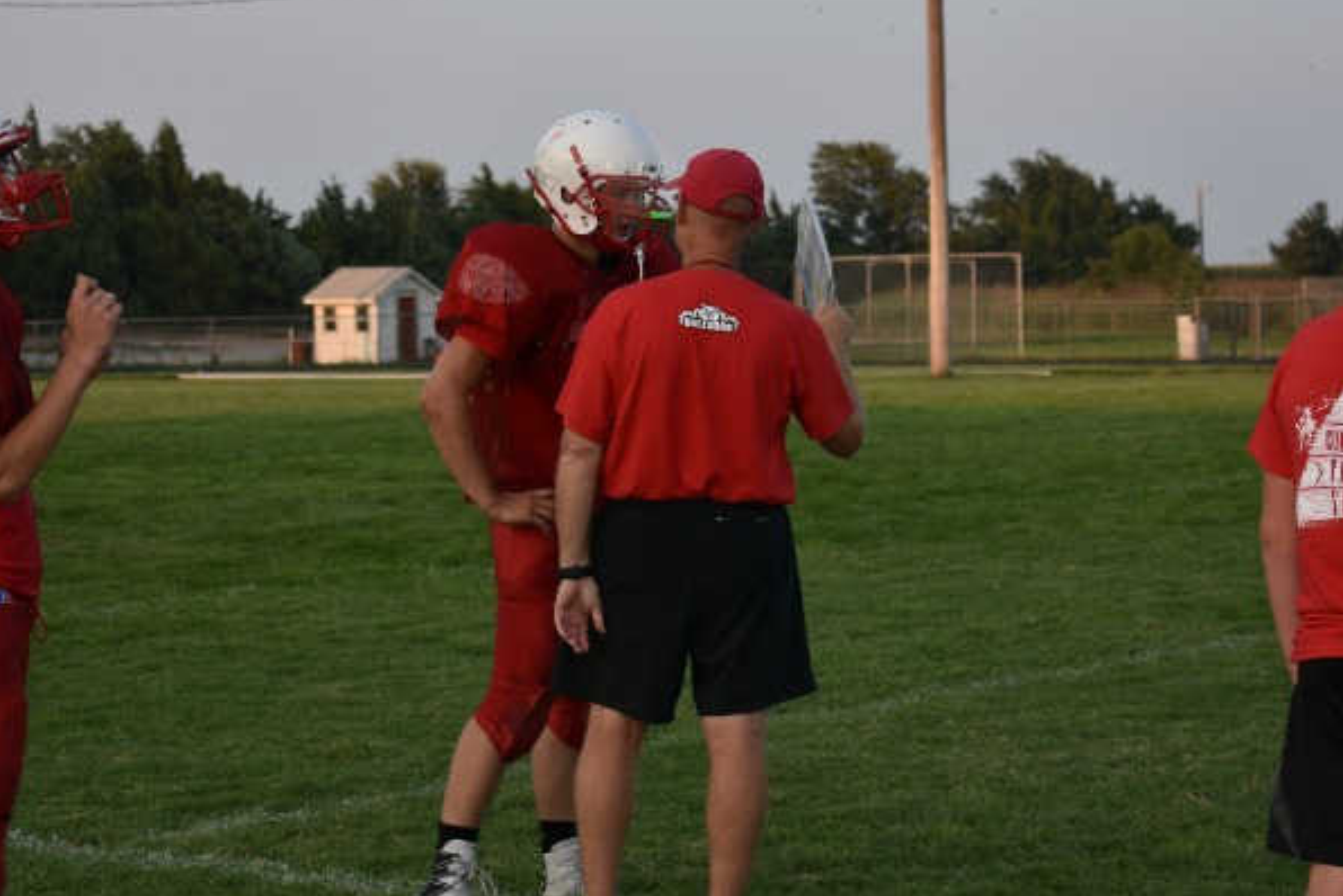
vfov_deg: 12.4
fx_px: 4130
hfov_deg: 18.5
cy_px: 331
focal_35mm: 111
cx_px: 660
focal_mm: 55
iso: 160
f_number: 5.6
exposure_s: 1/250
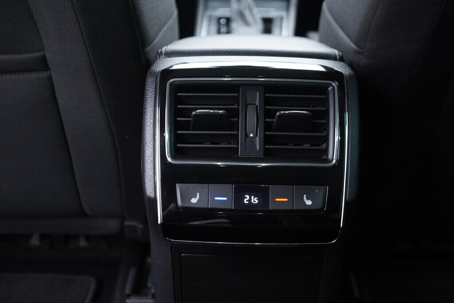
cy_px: 152
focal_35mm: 36
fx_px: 454
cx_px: 227
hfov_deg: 53.1
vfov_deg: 36.9
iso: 640
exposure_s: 1/40
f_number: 2.8
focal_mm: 24
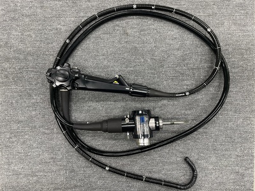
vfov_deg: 53.1
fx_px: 192
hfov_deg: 67.3
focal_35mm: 26
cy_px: 96
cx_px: 128
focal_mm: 4.2
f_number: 1.6
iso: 160
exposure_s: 1/60
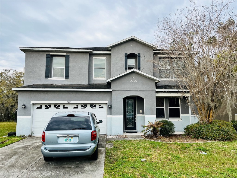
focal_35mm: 26
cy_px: 89
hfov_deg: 67.3
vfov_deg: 53.1
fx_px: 178
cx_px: 118
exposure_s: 1/766
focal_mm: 5.1
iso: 50
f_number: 1.6
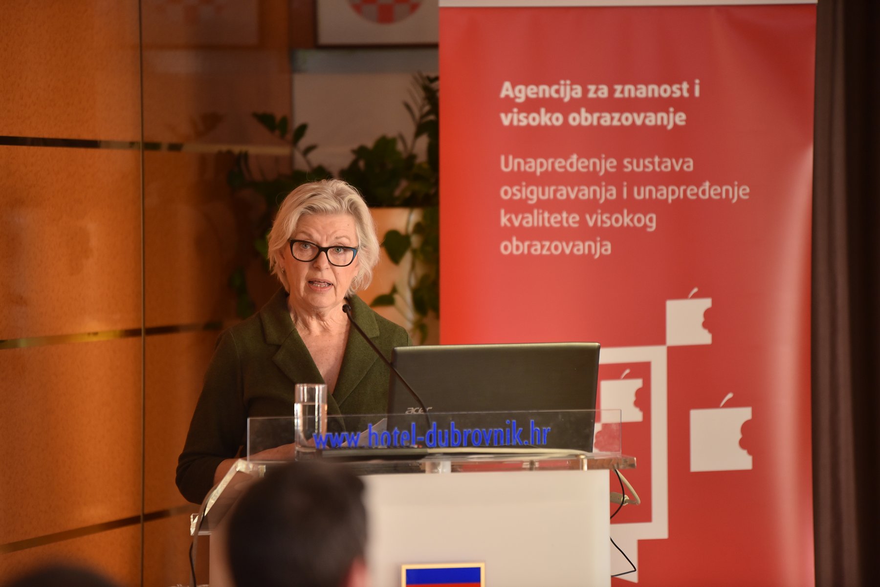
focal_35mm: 200
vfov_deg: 6.9
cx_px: 440
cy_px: 294
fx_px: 4891
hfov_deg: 10.3
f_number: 2.8
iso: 1000
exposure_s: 1/160
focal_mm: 200
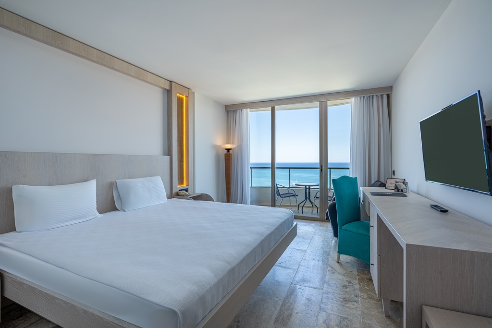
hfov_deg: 96.7
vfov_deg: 73.8
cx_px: 246
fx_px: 219
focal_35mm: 16
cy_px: 164
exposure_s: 1/2500
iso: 320
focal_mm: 16
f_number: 11
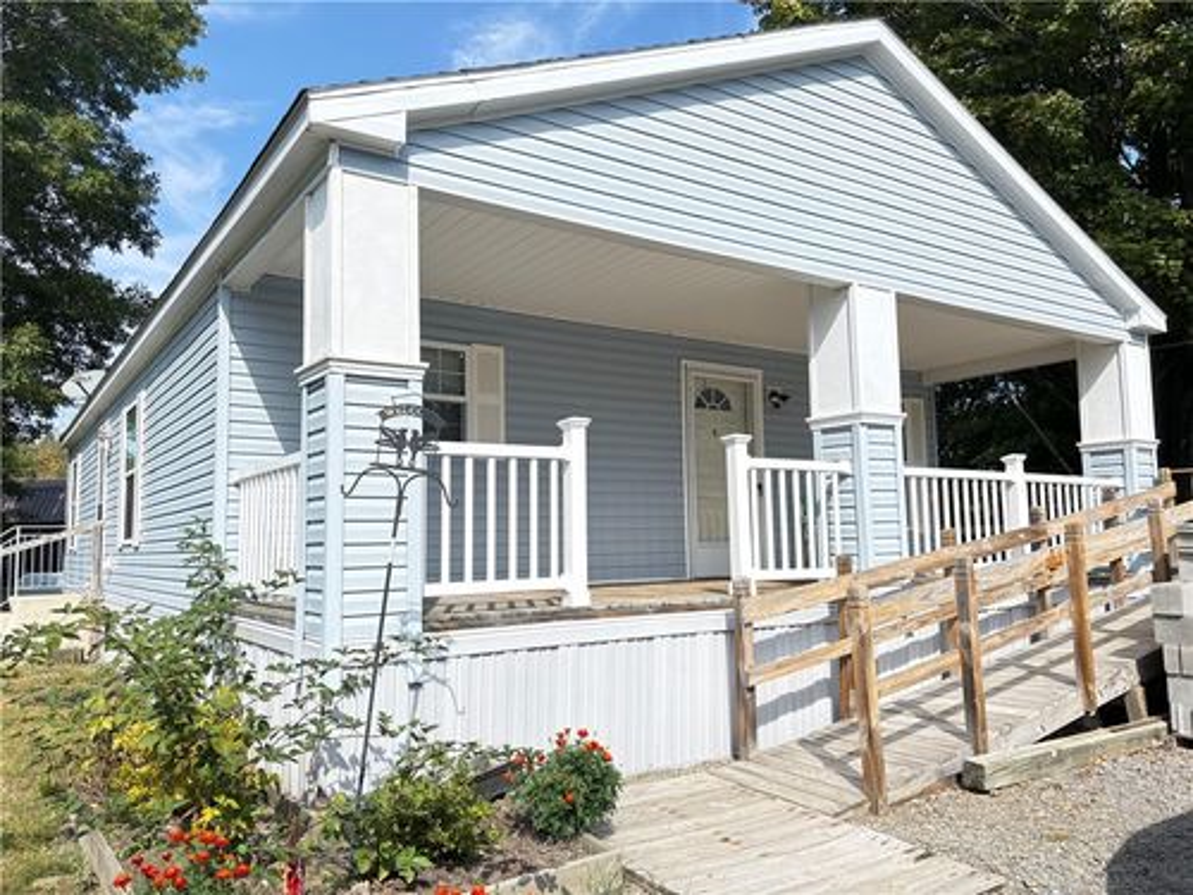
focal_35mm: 26
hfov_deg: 67.3
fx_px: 896
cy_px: 448
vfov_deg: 53.1
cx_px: 596
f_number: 1.6
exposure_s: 1/1751
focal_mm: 5.96
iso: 64
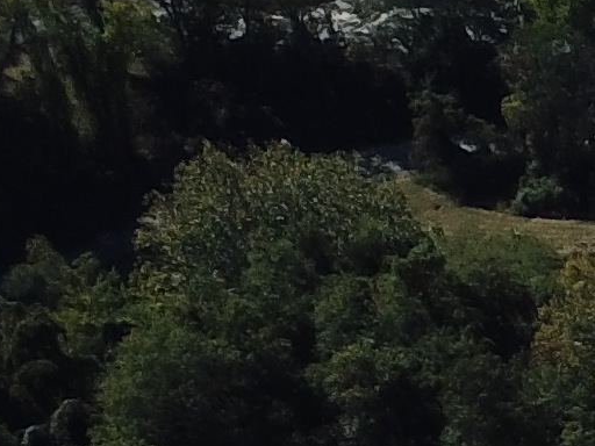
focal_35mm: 203
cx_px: 2029
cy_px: 1452
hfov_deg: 7.8
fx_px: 3489
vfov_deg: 6.5
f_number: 2.2
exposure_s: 1/1812
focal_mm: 4.73
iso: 100
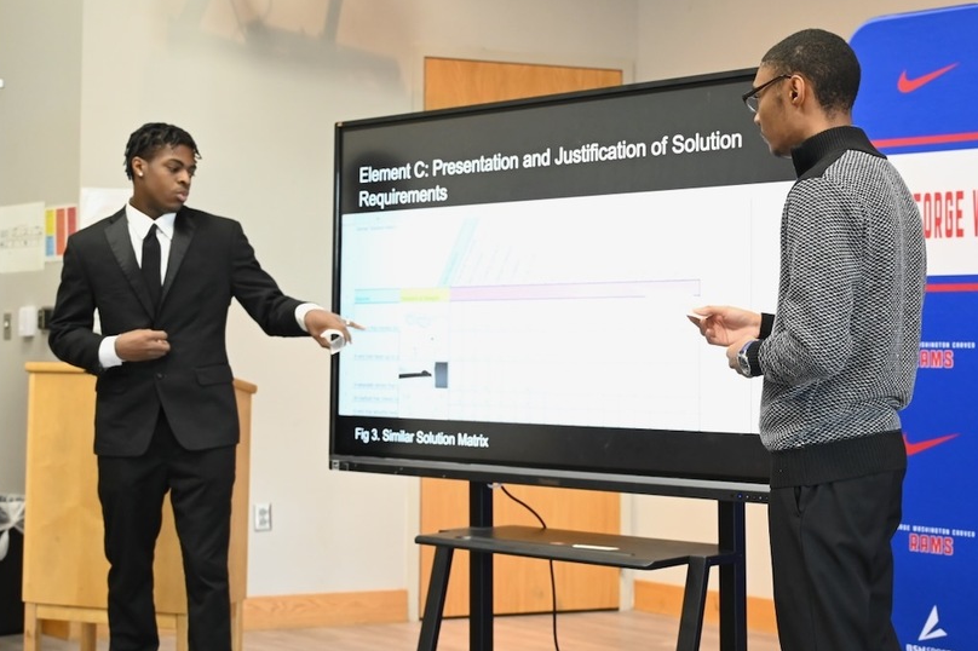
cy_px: 271
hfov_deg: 35.0
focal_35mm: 57
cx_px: 548
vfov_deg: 23.7
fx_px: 1548
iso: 4000
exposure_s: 1/200
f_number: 4
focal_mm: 45
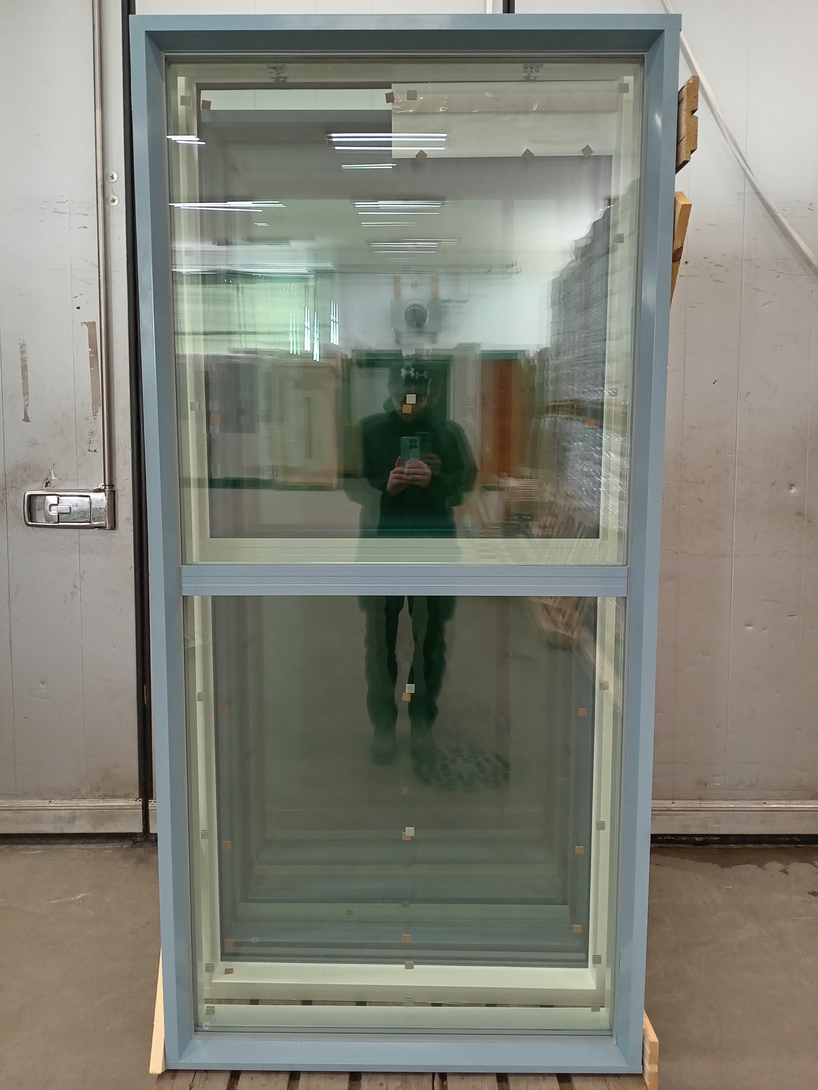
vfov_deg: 65.3
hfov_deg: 51.4
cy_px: 545
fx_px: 851
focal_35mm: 27
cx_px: 409
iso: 787
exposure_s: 1/20
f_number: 1.8
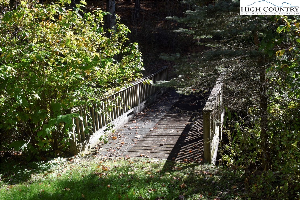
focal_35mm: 38
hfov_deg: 51.3
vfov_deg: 35.5
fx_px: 312
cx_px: 150
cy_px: 100
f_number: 8
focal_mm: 25
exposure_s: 1/250
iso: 360
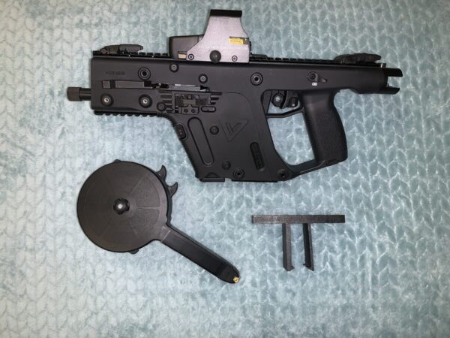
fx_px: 338
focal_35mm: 26
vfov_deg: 53.1
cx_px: 225
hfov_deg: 67.3
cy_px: 169
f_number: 1.8
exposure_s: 1/24
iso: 50
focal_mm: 4.25
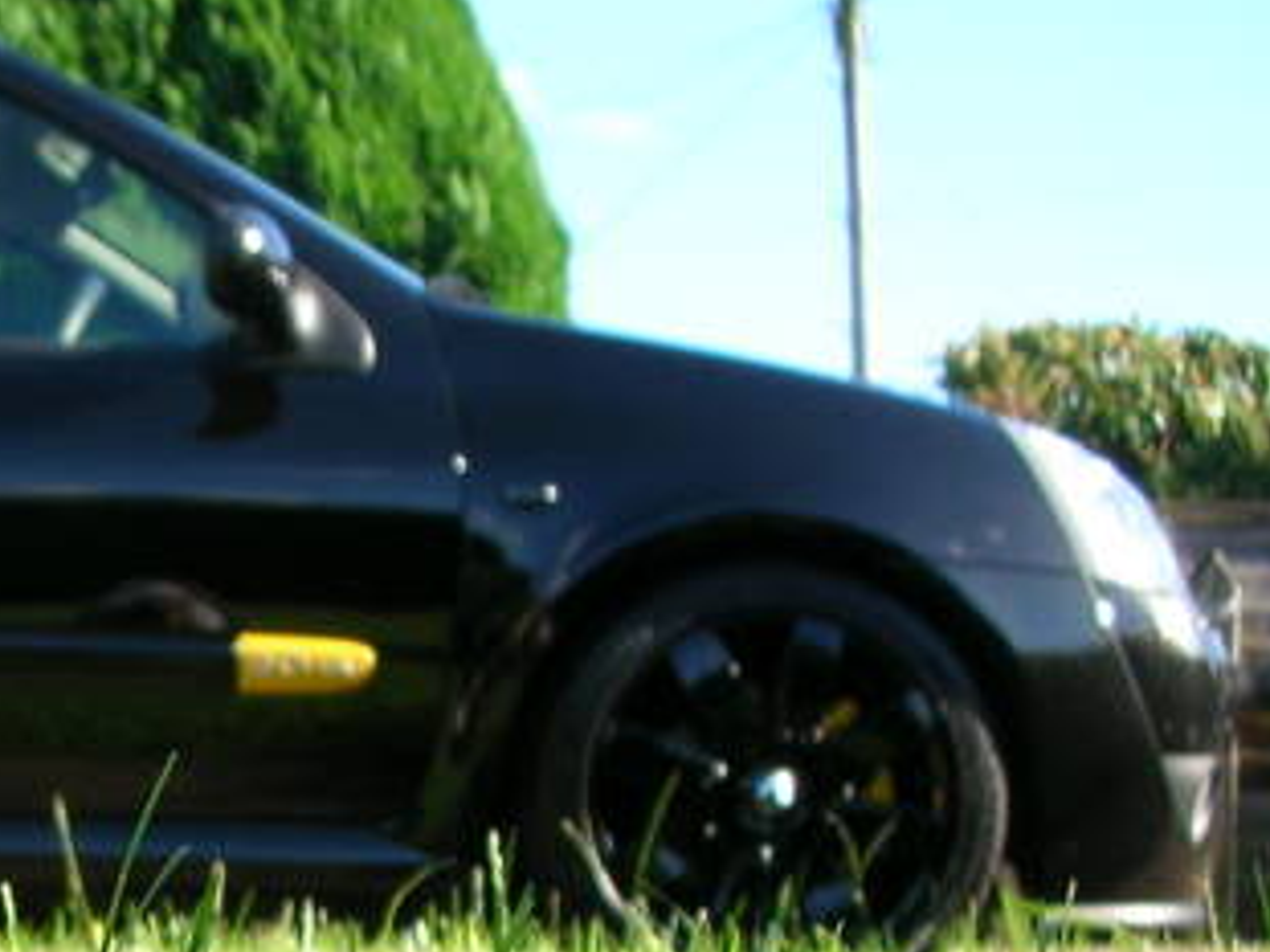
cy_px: 989
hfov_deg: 20.5
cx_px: -229
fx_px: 3301
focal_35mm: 90
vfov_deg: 16.0
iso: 50
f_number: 3
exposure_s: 1/165
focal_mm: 5.8
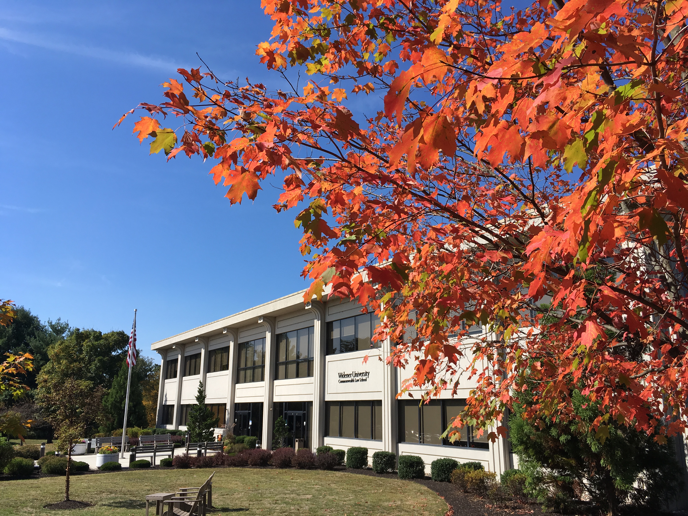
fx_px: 576
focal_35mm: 29
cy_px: 258
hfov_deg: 61.7
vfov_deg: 48.2
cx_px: 344
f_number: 2.2
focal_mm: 4.15
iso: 25
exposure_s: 1/1672
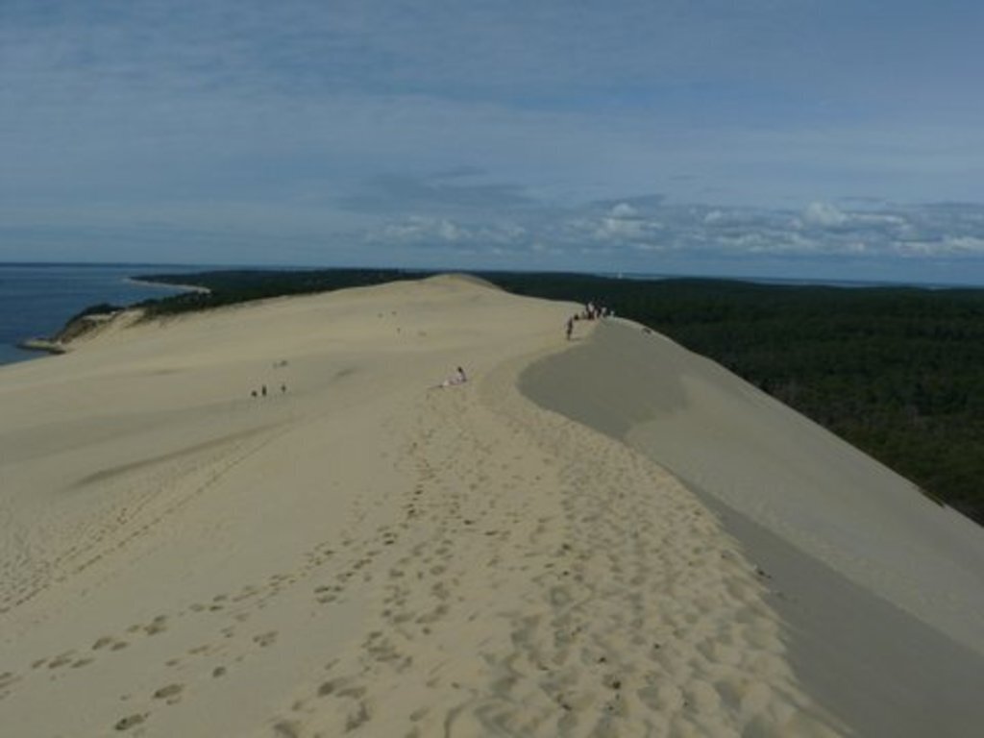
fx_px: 1023
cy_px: 369
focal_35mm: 36
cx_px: 492
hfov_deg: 51.4
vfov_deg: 39.7
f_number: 8
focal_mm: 6
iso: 100
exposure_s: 1/640
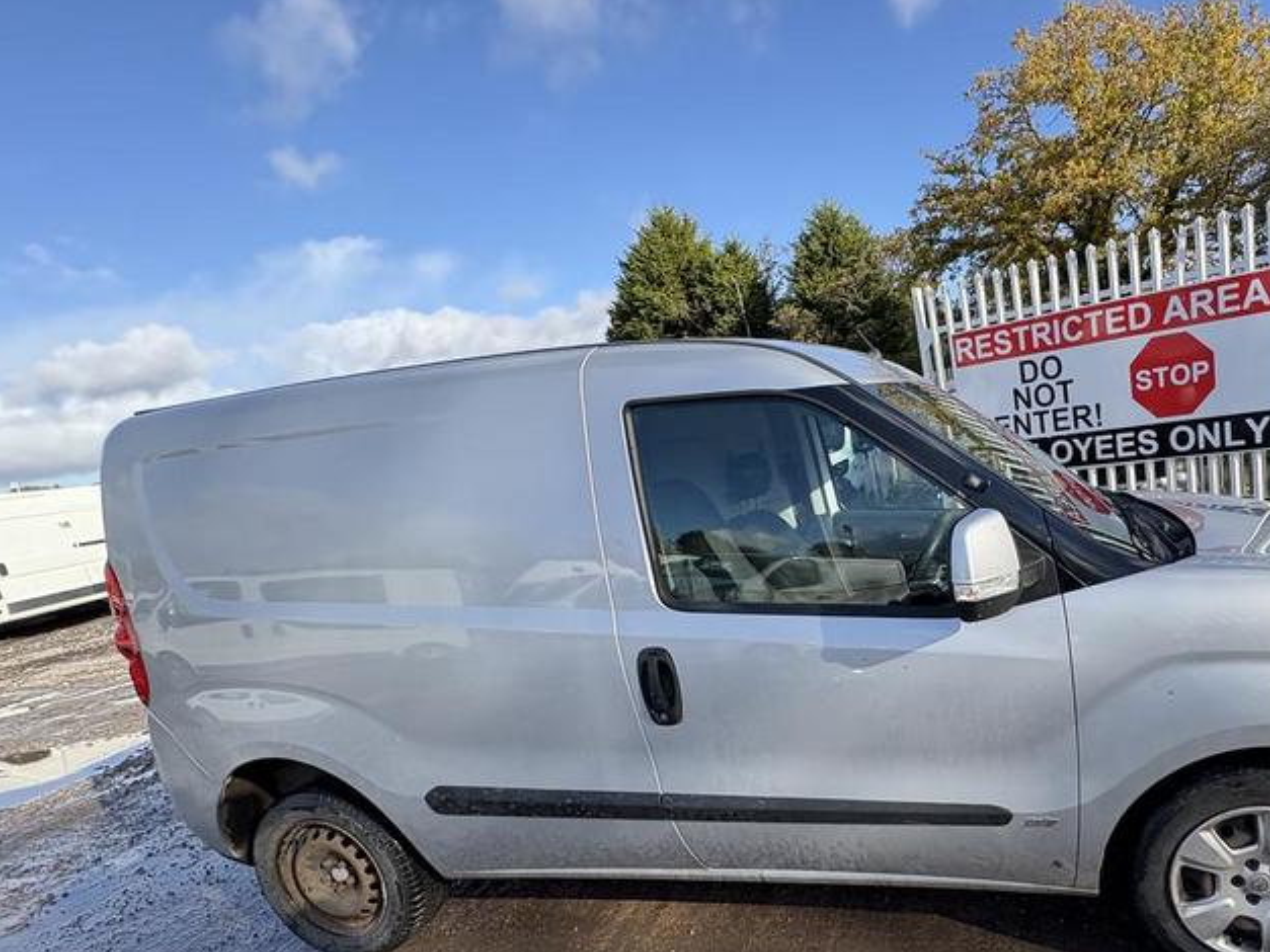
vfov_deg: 65.2
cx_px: 901
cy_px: 579
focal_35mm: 20
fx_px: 734
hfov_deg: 77.5
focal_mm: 2.22
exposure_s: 1/1020
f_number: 2.2
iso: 50
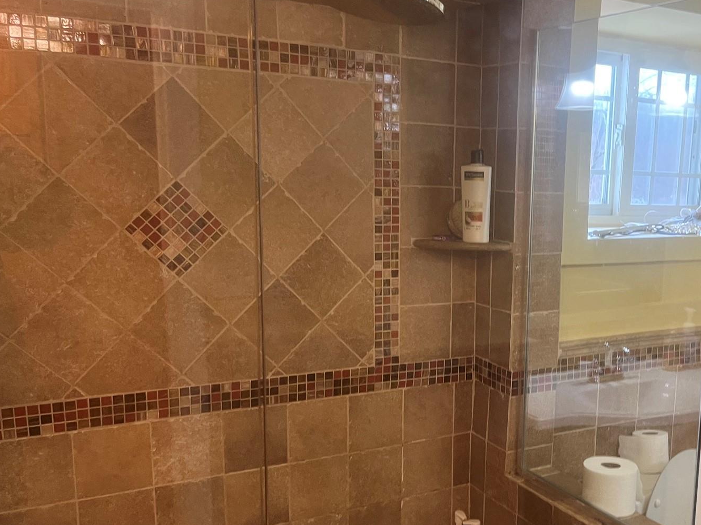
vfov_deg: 35.8
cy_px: 321
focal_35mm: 40
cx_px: 500
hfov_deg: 45.6
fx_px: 810
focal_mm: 5.1
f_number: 1.6
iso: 125
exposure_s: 1/60
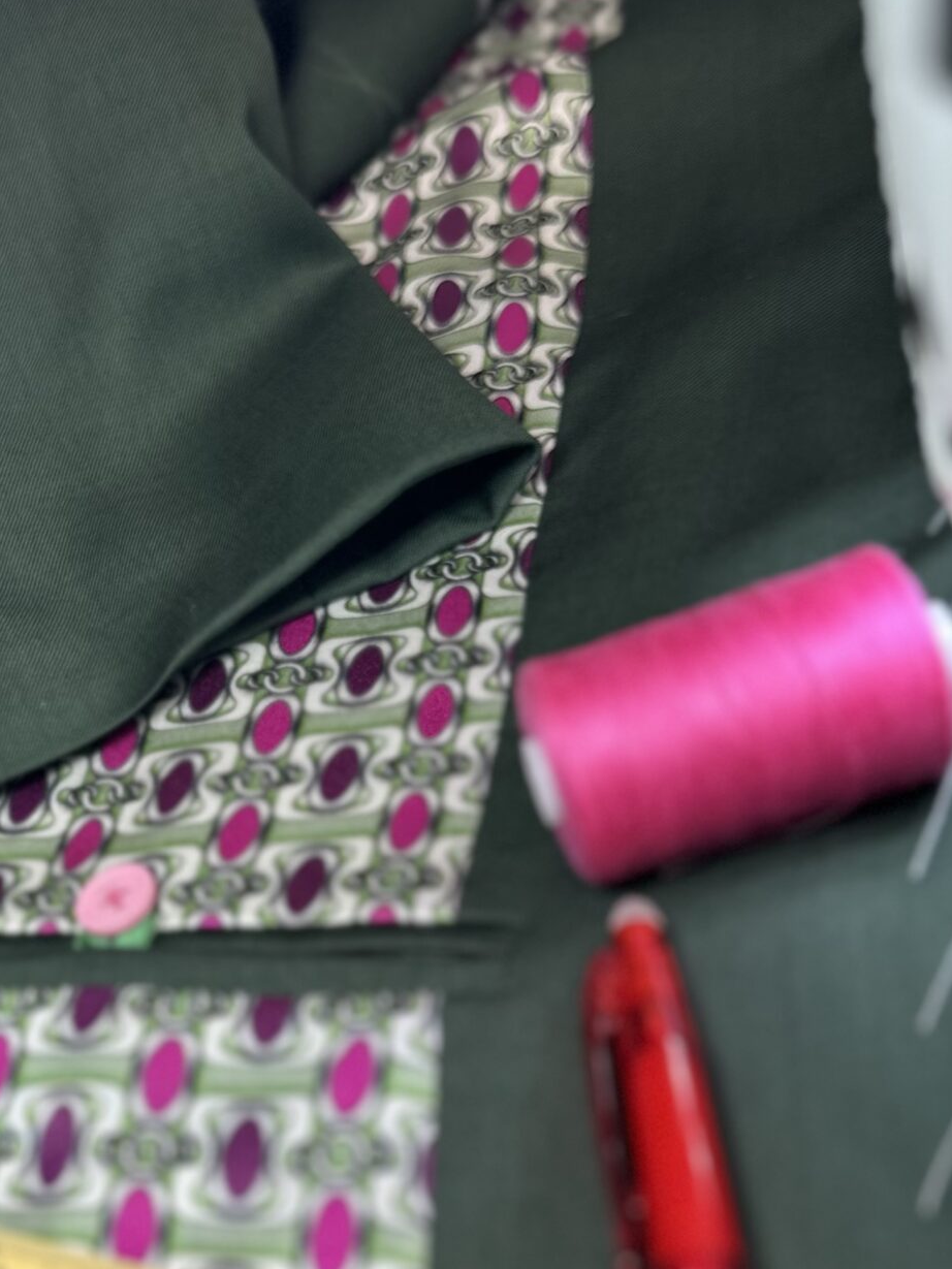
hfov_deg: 28.6
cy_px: 823
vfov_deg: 37.9
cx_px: 213
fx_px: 1833
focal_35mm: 50
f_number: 1.78
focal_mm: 6.86
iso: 64
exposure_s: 1/127
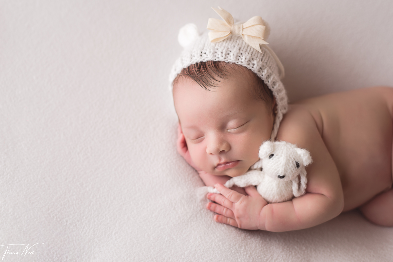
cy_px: 129
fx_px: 557
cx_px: 197
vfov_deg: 26.5
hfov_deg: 38.9
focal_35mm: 51
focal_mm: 50
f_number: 2.8
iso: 100
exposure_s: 1/160
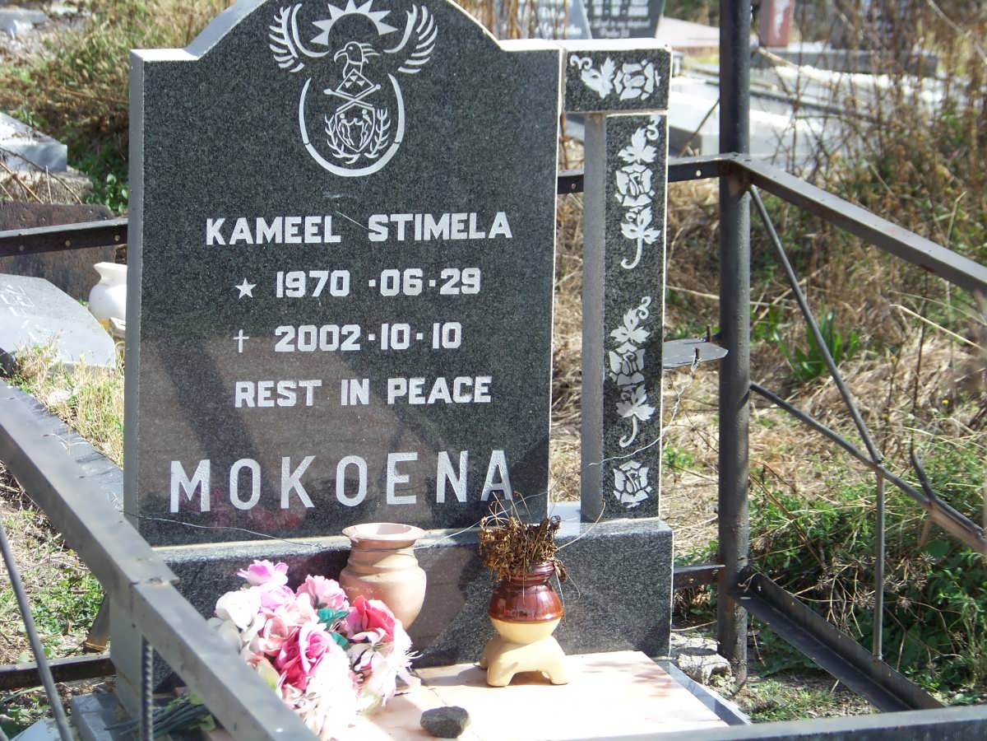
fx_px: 3593
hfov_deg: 15.6
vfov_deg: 11.8
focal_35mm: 126
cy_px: 370
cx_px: 494
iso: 64
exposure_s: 1/250
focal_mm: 21.1
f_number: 3.2
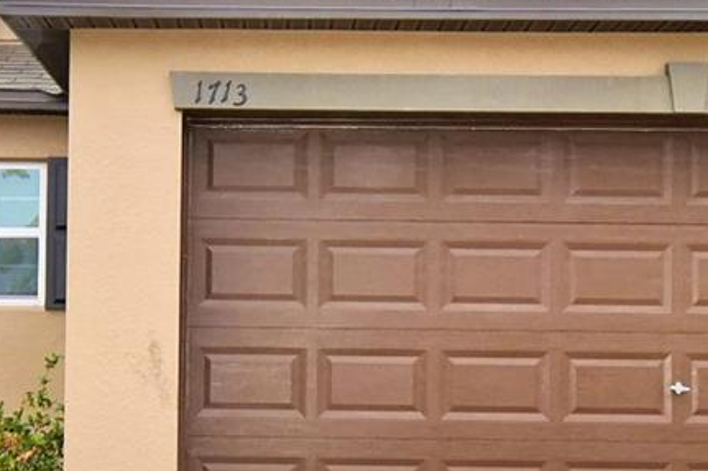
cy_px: 272
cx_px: 292
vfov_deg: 17.5
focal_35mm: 78
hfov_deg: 26.0
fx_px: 1533
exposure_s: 1/250
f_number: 5.3
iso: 100
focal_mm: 14
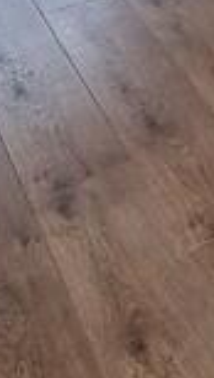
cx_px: 755
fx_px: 945
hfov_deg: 8.8
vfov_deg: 16.8
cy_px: -385
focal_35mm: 94
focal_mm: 2.2
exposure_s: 1/50
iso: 50
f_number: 2.2
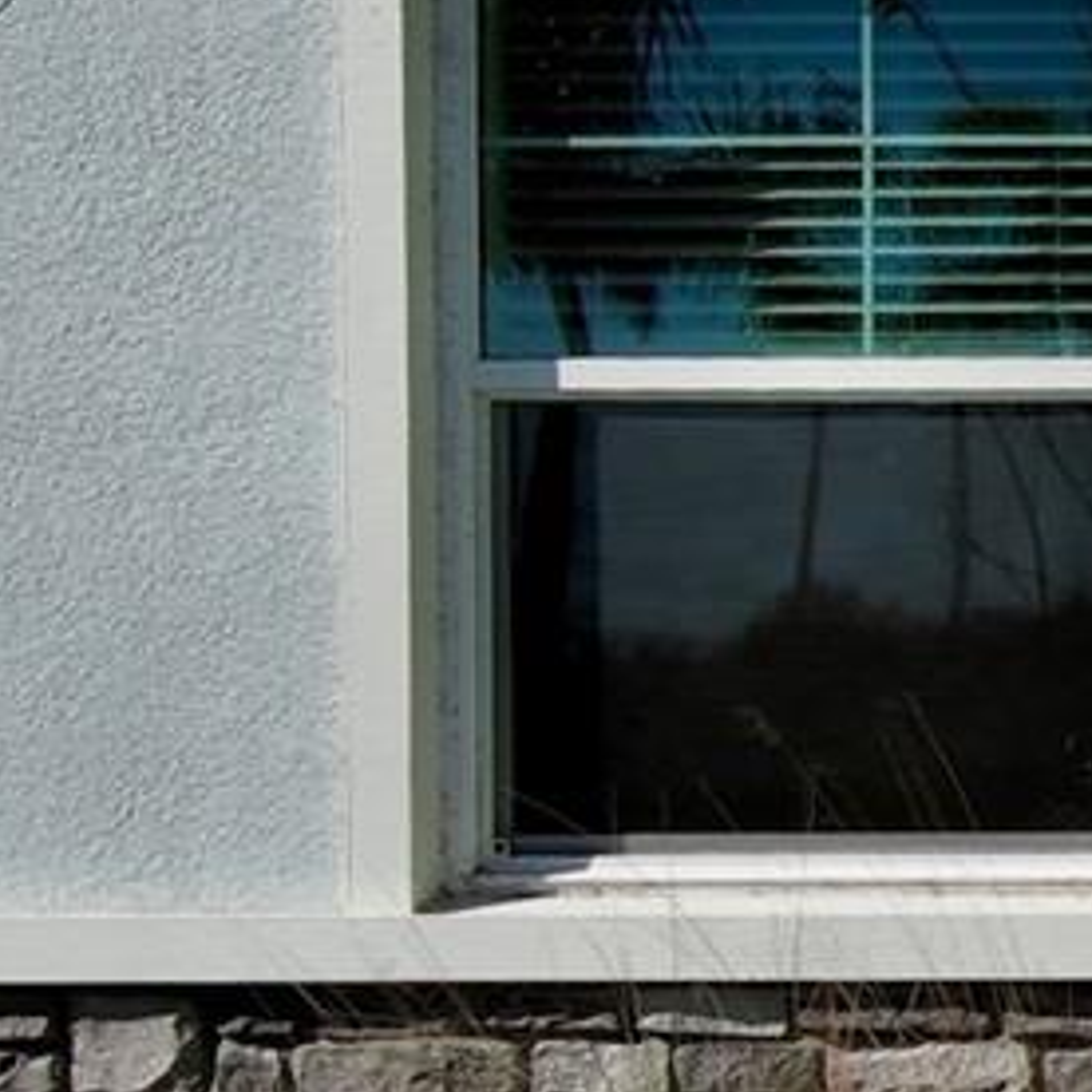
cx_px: 2865
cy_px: 811
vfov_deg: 12.2
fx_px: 5104
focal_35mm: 143
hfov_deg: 10.2
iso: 100
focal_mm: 10.57
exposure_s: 1/400
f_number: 9
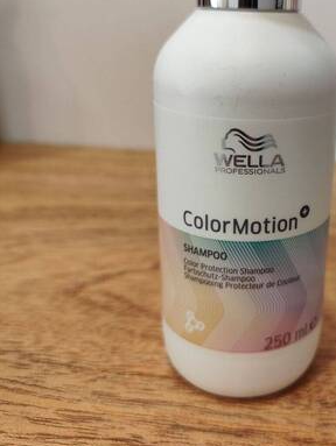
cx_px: 261
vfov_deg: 51.0
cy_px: 177
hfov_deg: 38.4
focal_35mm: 36
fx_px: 465
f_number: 1.65
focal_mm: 6.19
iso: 250
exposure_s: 1/100
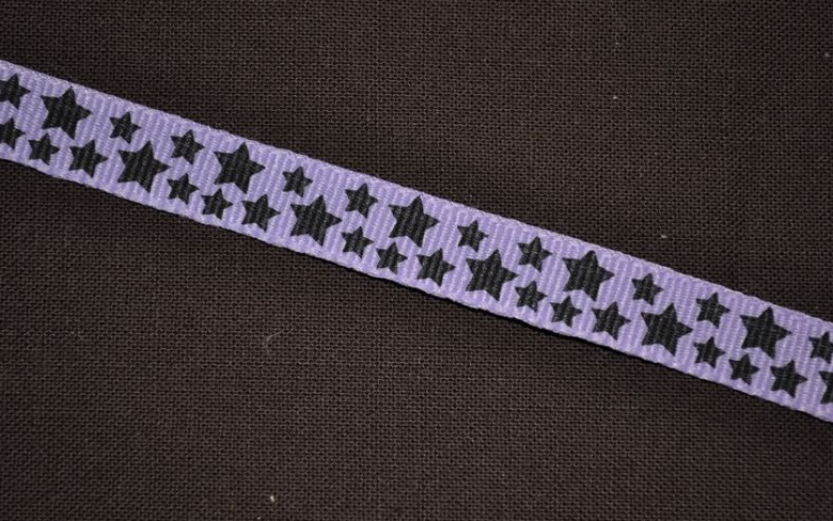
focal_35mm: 72
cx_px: 424
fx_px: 1635
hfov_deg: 28.6
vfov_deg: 18.1
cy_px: 270
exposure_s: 1/60
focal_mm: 46
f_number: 5.3
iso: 220
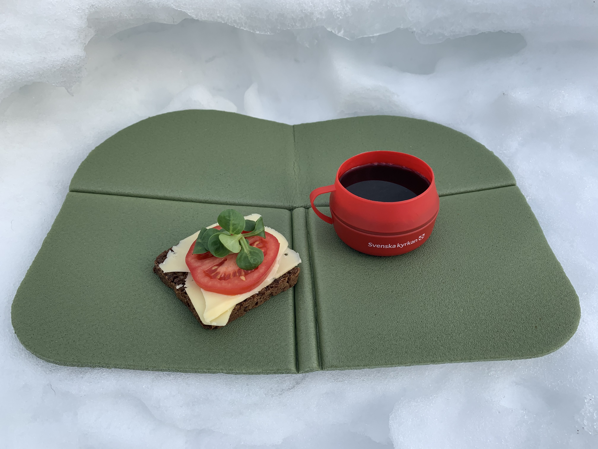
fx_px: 449
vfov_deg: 53.1
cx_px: 299
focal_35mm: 26
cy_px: 224
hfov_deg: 67.3
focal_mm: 4.25
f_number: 1.8
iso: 25
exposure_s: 1/594
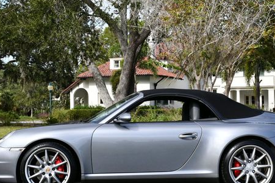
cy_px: 95
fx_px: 543
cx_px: 147
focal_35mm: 71
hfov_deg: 28.4
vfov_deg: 19.2
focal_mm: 25
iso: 110
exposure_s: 1/250
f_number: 8
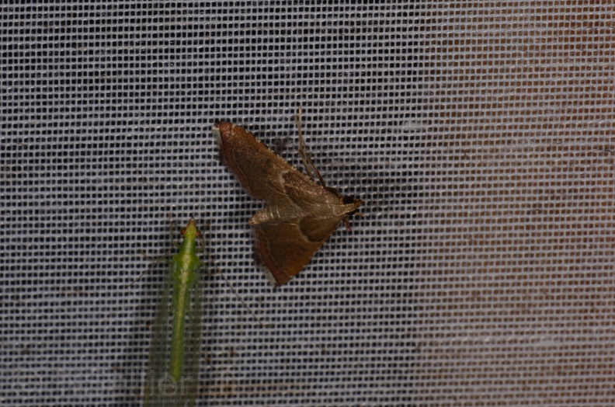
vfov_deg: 10.7
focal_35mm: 128
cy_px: 204
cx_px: 308
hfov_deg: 16.1
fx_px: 2173
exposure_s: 1/60
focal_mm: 85
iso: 100
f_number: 32
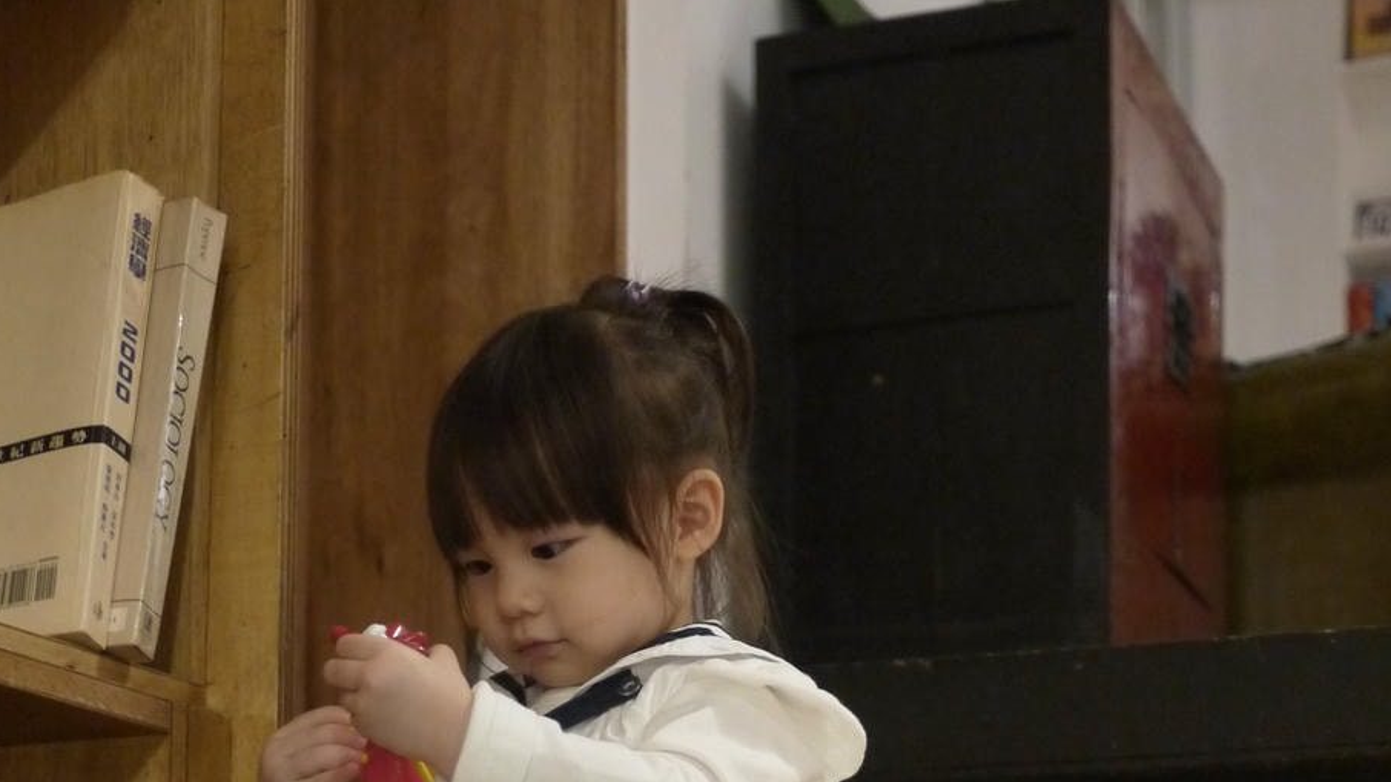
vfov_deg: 15.1
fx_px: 2839
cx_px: 594
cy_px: 933
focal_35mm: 77
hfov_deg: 27.5
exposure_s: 1/40
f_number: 1.7
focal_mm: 20
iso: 800
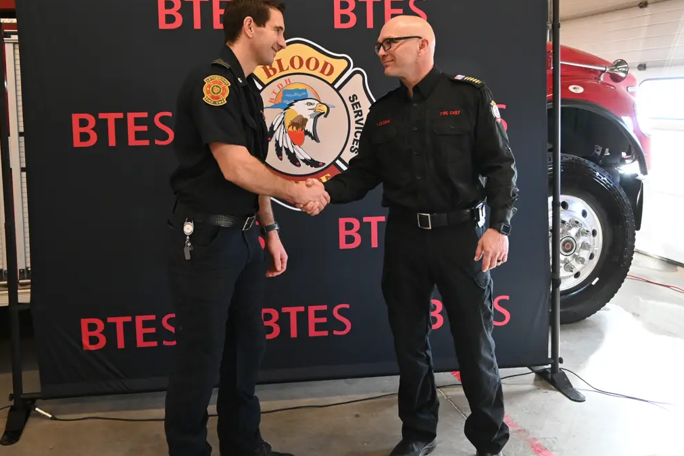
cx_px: 311
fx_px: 627
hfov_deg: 57.1
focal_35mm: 33
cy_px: 153
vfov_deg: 39.5
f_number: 3.5
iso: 2000
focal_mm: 16
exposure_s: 1/125
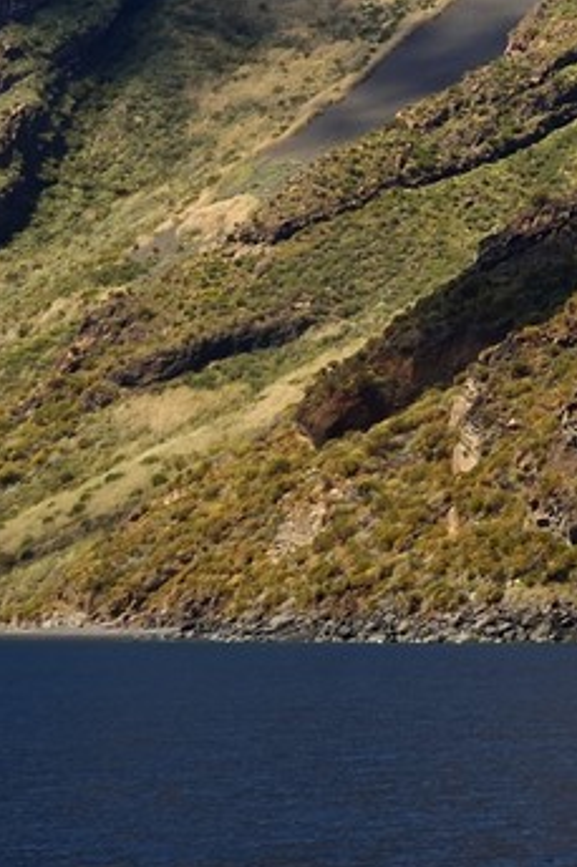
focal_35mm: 149
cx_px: 1766
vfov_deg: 13.2
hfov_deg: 7.9
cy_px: -355
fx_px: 3586
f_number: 8
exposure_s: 1/800
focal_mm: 32
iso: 200
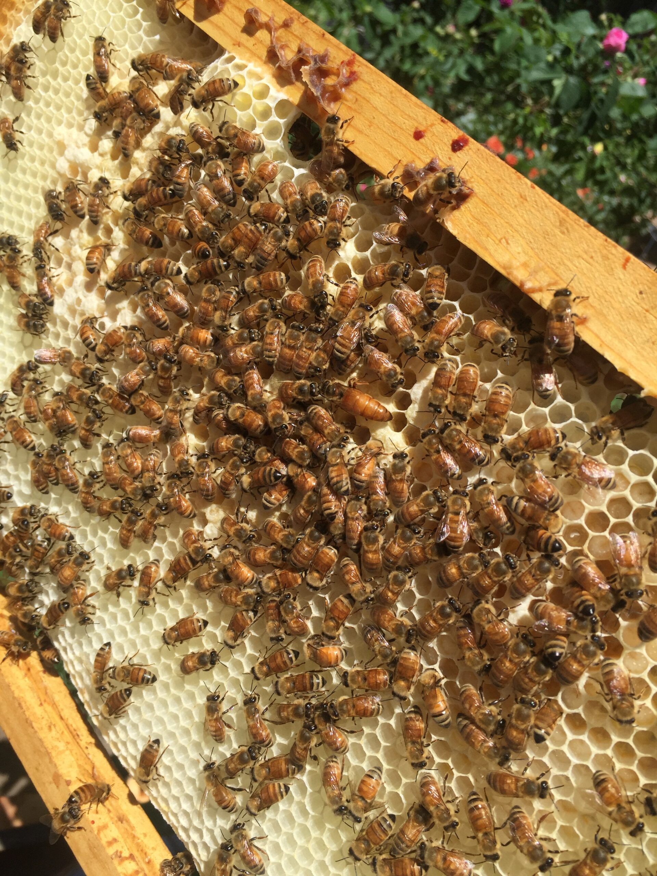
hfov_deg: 48.2
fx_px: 734
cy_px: 438
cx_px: 328
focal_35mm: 29
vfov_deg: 61.7
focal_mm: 4.15
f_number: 2.2
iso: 32
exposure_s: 1/2326
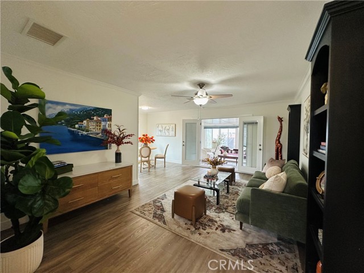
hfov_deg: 102.1
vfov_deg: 85.7
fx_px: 147
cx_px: 182
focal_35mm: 14
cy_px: 136
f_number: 2.2
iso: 160
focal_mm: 2.22
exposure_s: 1/60
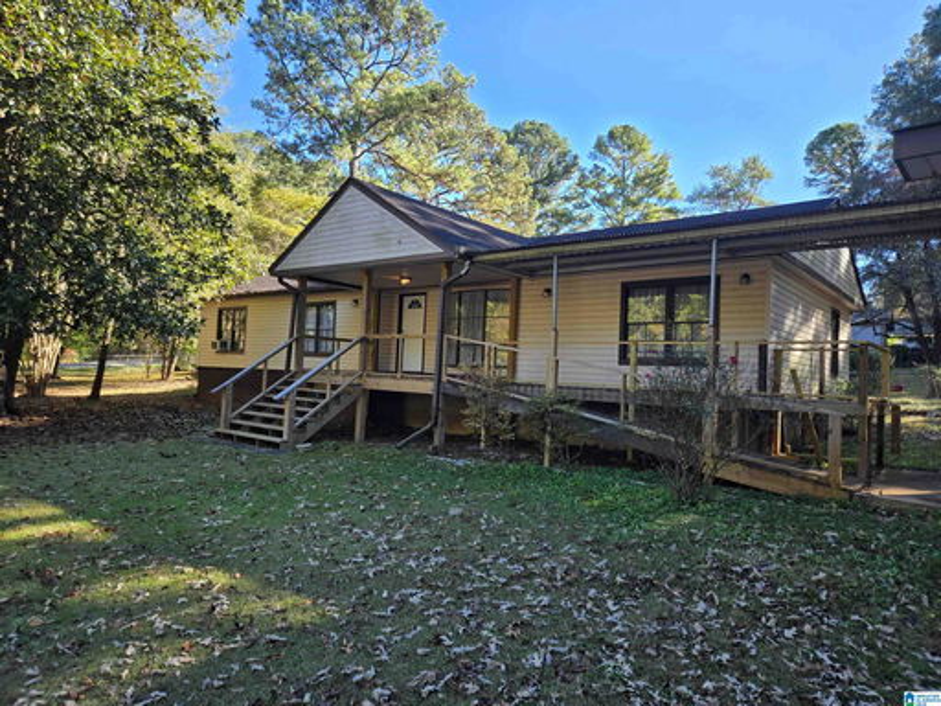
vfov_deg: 58.9
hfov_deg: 73.9
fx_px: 625
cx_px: 470
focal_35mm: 23
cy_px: 353
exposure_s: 1/519
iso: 25
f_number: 1.8
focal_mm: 5.4
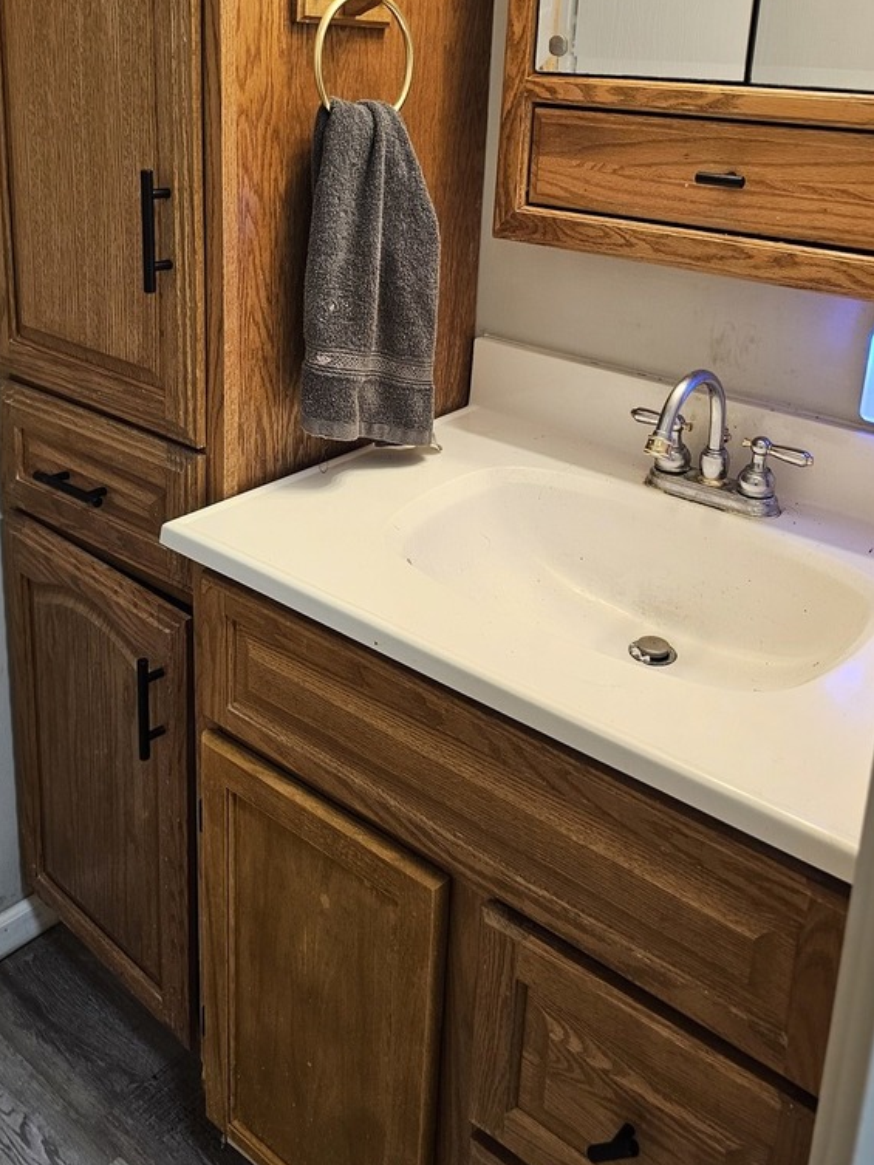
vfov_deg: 53.9
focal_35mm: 33
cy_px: 357
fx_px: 1111
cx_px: 413
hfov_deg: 42.9
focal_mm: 6.3
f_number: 1.7
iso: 200
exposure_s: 1/120
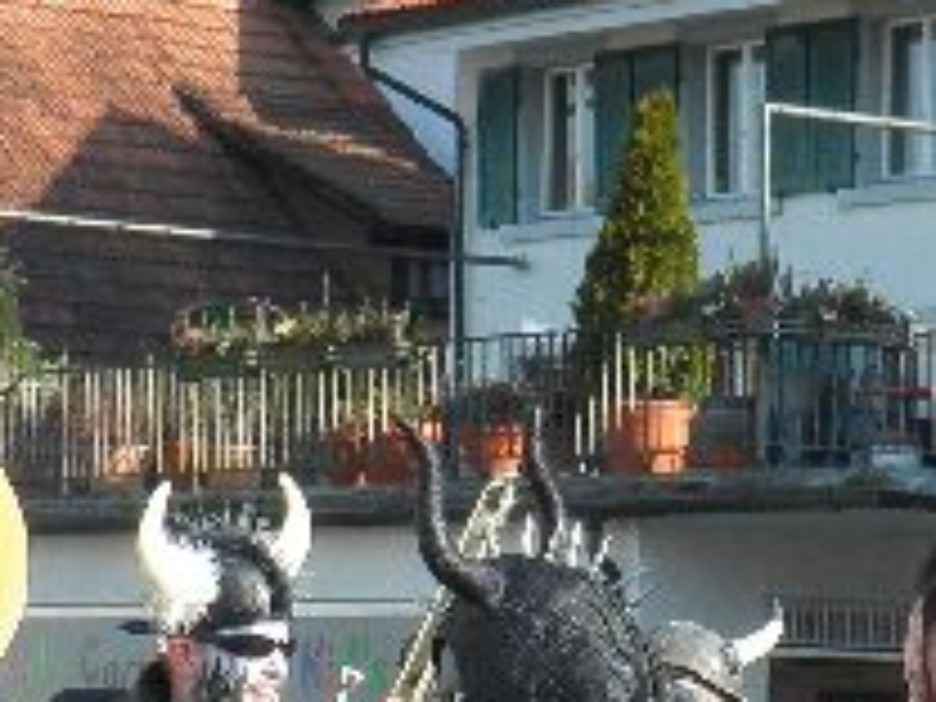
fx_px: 5462
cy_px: 657
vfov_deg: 7.3
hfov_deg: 9.8
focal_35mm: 202
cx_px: 603
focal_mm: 7.3
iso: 64
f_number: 3.9
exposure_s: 1/200
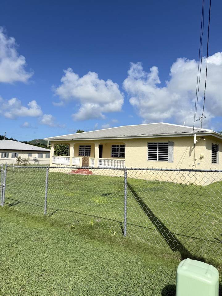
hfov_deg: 56.8
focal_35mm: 24
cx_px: 111
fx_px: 205
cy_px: 148
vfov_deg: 71.6
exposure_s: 1/5714
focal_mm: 6.76
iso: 80
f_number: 1.78
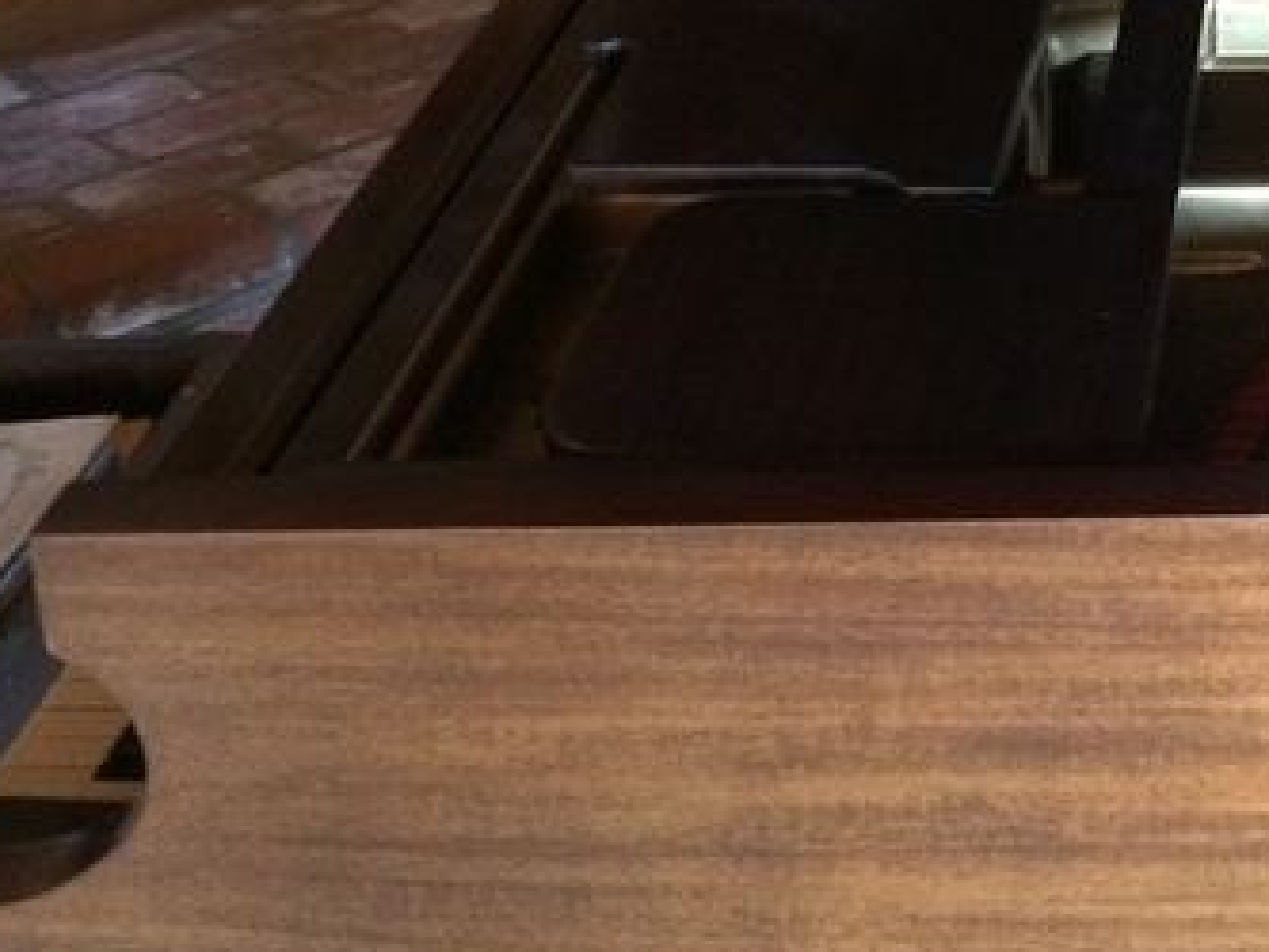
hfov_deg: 22.6
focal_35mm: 81
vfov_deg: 17.6
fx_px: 2970
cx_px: 1421
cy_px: -82
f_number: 2.2
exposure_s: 1/15
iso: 320
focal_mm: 4.12
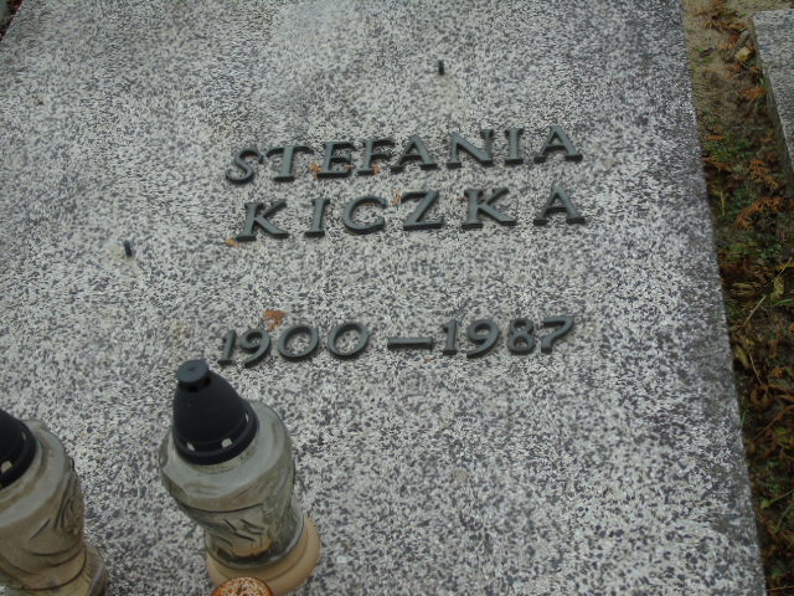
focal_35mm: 54
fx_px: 1239
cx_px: 397
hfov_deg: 35.5
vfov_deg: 27.0
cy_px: 298
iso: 80
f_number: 4.3
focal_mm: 9.6
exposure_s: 1/200
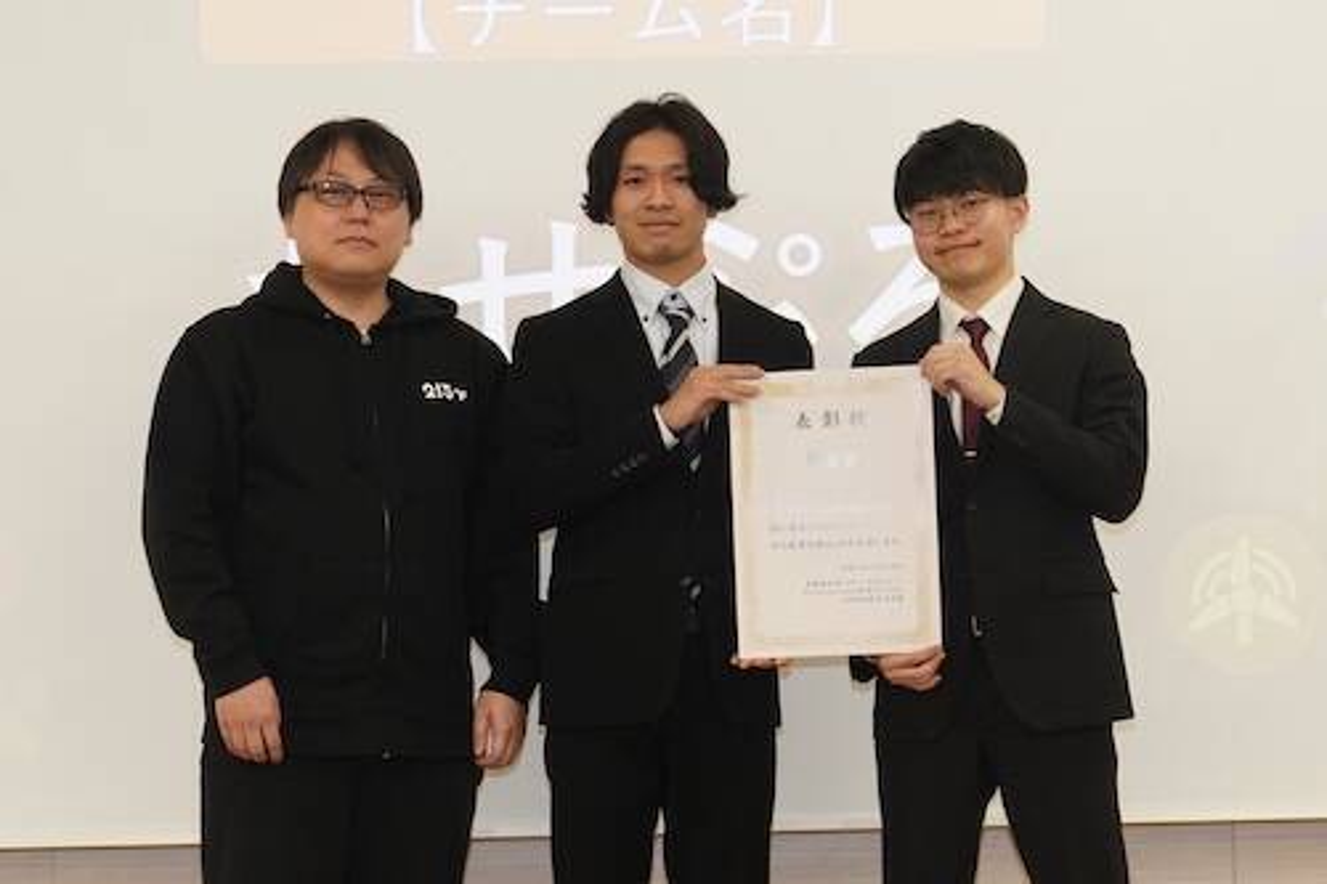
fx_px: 4680
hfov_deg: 16.1
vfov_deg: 10.8
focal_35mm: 127
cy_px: 442
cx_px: 664
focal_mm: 85
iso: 3200
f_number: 6.3
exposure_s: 1/250
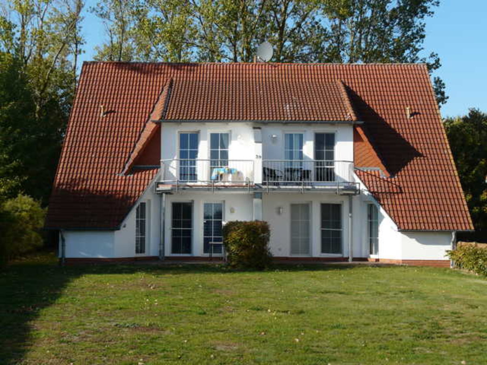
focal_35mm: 59
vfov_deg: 24.8
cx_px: 244
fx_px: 830
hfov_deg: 32.7
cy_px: 182
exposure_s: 1/320
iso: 100
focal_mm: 9.8
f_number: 5.6
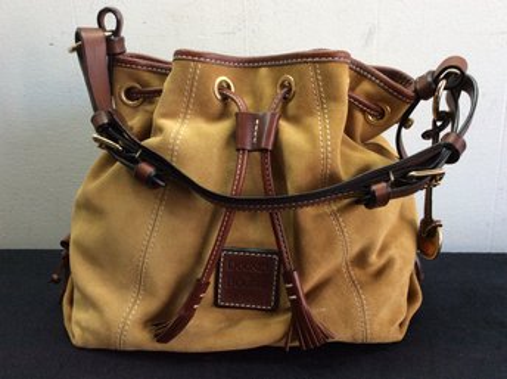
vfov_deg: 44.1
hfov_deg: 56.9
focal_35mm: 32
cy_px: 190
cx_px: 254
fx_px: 468
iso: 40
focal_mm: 3.3
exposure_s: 1/24
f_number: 2.4
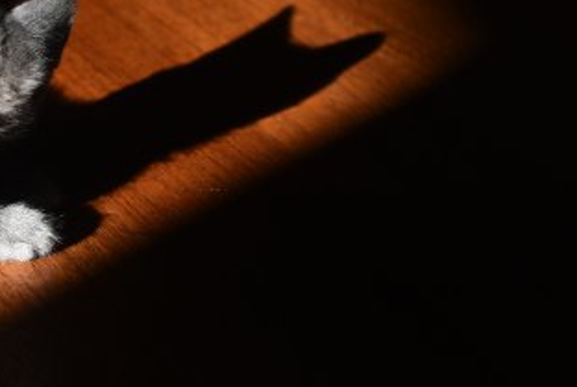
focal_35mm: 98
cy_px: 99
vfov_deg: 14.0
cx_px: 37
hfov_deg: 20.3
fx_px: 1573
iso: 200
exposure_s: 1/400
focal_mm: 50
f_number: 5
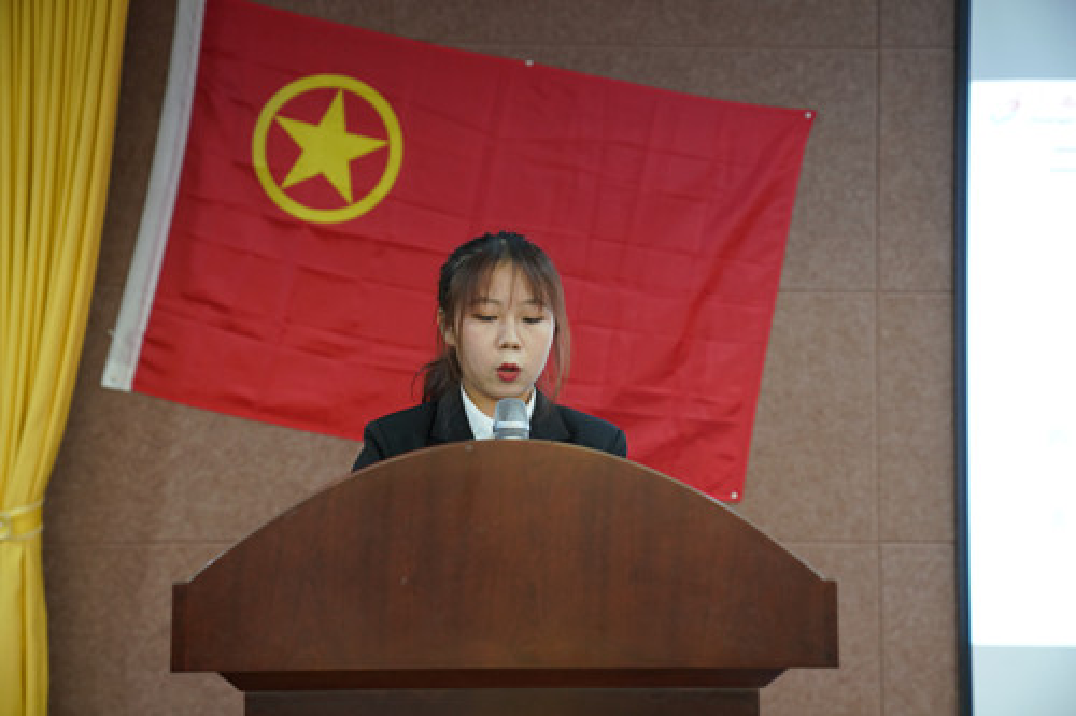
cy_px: 358
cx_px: 538
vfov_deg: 19.4
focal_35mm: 70
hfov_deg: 28.9
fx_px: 2091
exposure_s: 1/60
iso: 2000
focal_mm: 70
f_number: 3.2
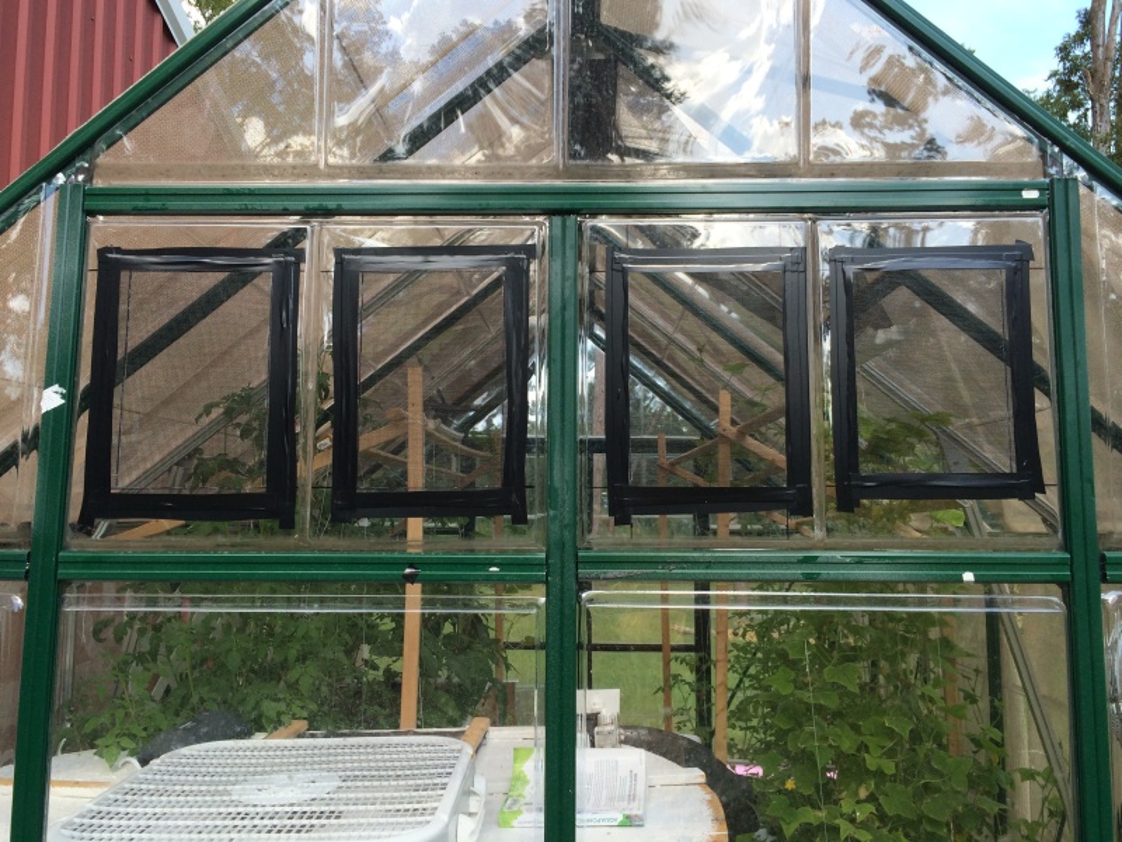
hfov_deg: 60.0
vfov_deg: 46.8
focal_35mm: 30
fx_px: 972
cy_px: 421
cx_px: 561
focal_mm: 4.12
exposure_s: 1/387
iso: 32
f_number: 2.2
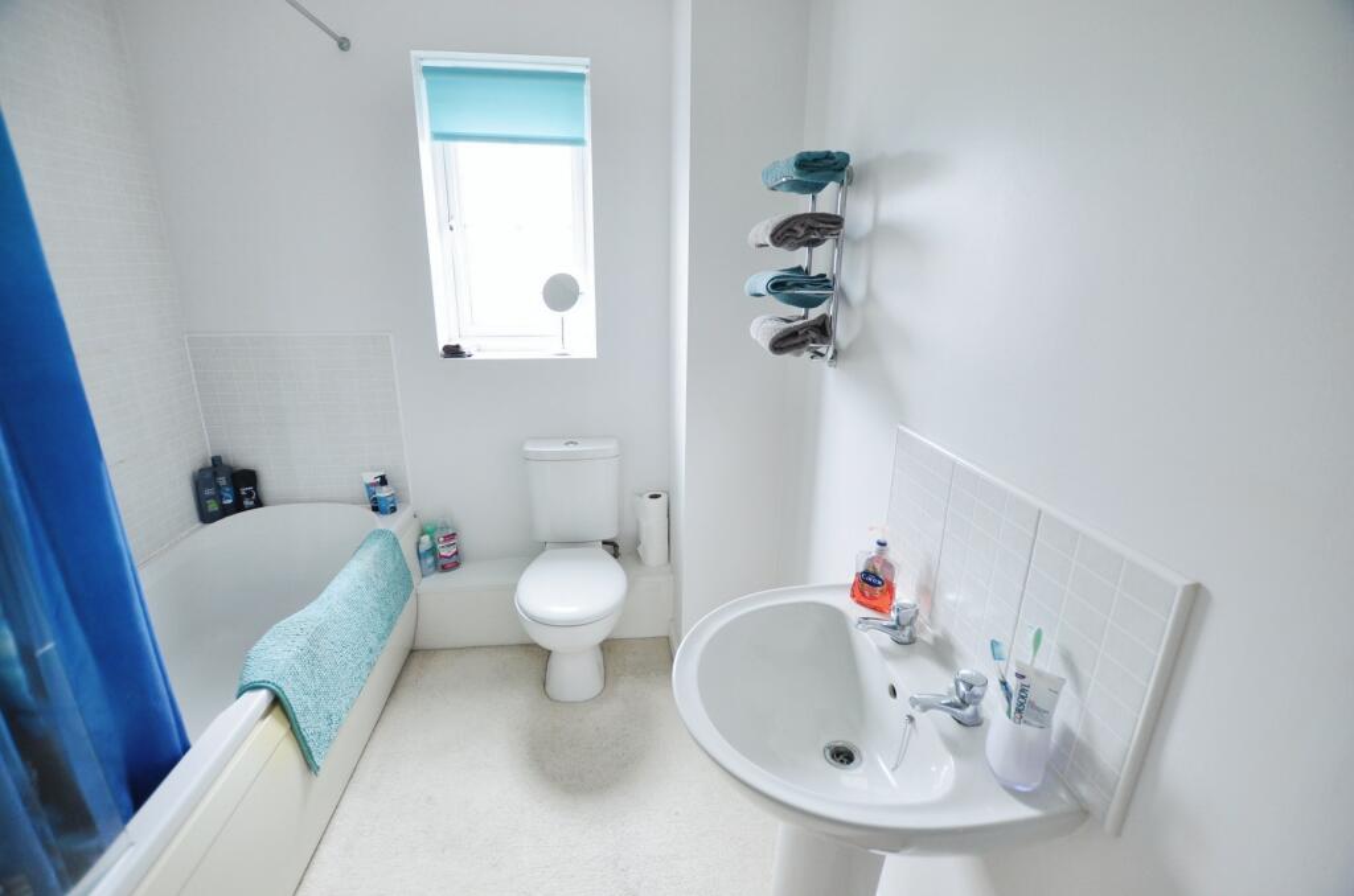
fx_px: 563
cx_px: 677
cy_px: 448
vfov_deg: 77.1
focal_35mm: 15
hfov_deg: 100.5
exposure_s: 1/60
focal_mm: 10
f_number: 4
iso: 720
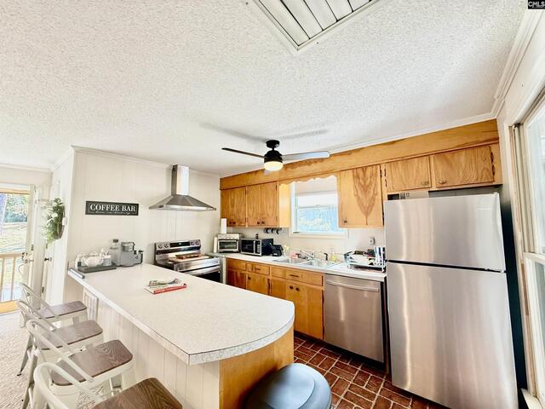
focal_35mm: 14
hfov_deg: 102.1
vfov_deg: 85.7
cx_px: 272
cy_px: 204
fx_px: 220
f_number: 2.2
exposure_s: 1/120
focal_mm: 2.22
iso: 320
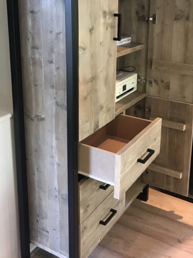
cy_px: 78
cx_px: 117
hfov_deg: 32.8
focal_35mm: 44
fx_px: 327
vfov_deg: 42.1
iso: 100
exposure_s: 1/17
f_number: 1.8
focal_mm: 3.99
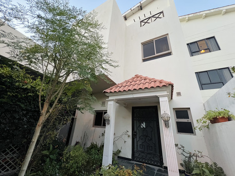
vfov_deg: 89.9
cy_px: 88
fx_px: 88
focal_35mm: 13
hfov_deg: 106.2
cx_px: 118
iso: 400
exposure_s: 1/50
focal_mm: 1.57
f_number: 1.8
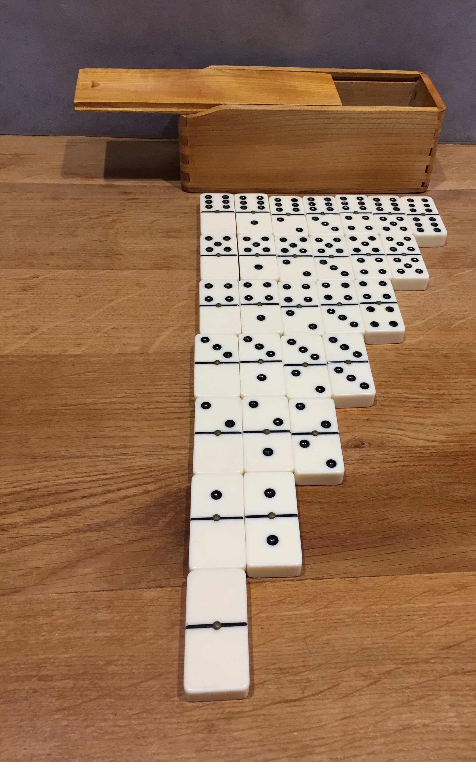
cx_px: 286
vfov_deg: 61.2
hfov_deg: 40.4
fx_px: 643
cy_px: 383
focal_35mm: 31
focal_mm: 4.15
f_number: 2.2
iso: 40
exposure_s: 1/33
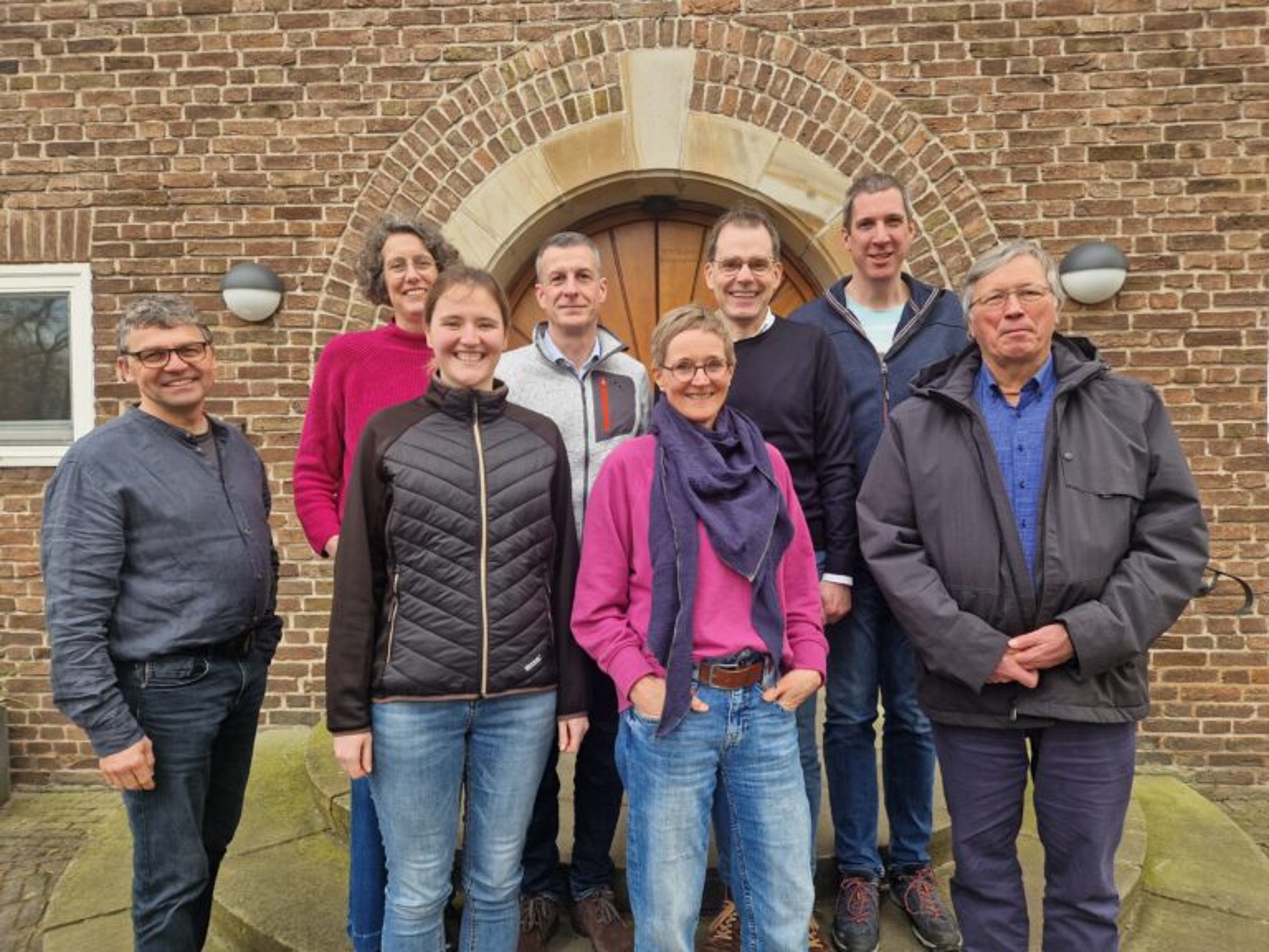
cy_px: 476
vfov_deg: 58.9
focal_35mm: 23
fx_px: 843
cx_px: 634
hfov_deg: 73.9
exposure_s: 1/250
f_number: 1.8
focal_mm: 5.4
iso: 50
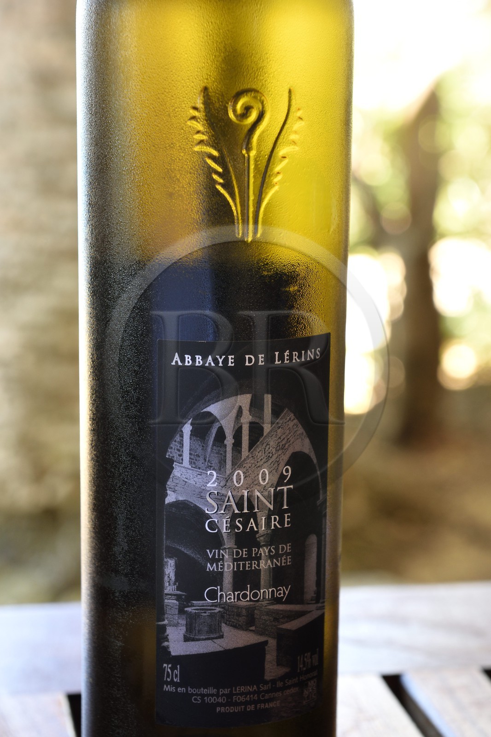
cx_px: 246
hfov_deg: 19.4
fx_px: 1433
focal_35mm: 70
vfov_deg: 28.8
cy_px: 368
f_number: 9
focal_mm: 70
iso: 800
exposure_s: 1/40
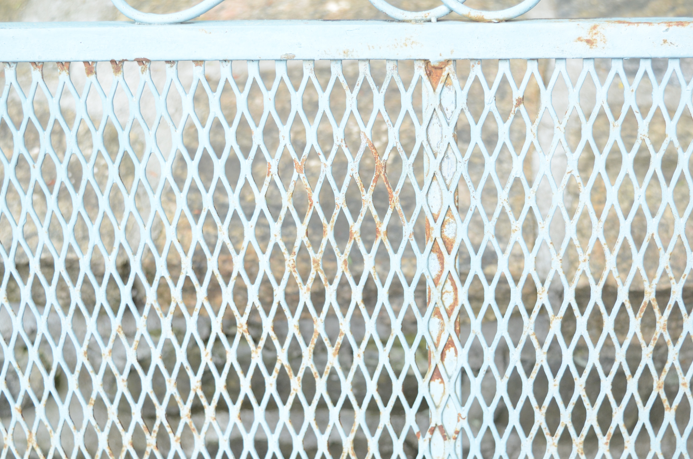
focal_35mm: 67
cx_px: 389
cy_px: 238
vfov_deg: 20.2
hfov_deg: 30.1
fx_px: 1287
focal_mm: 36
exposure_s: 1/160
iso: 500
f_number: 5.6
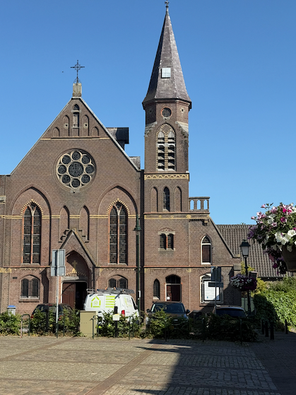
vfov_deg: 34.9
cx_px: 136
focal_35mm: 55
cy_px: 211
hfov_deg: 26.5
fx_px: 627
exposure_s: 1/4329
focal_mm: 6.76
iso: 64
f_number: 1.78
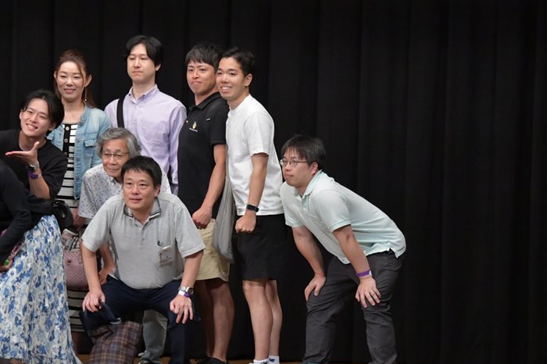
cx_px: 279
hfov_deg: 8.3
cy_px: 195
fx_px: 3781
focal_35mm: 249
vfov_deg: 5.5
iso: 6400
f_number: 5.6
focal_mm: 150
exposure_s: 1/400
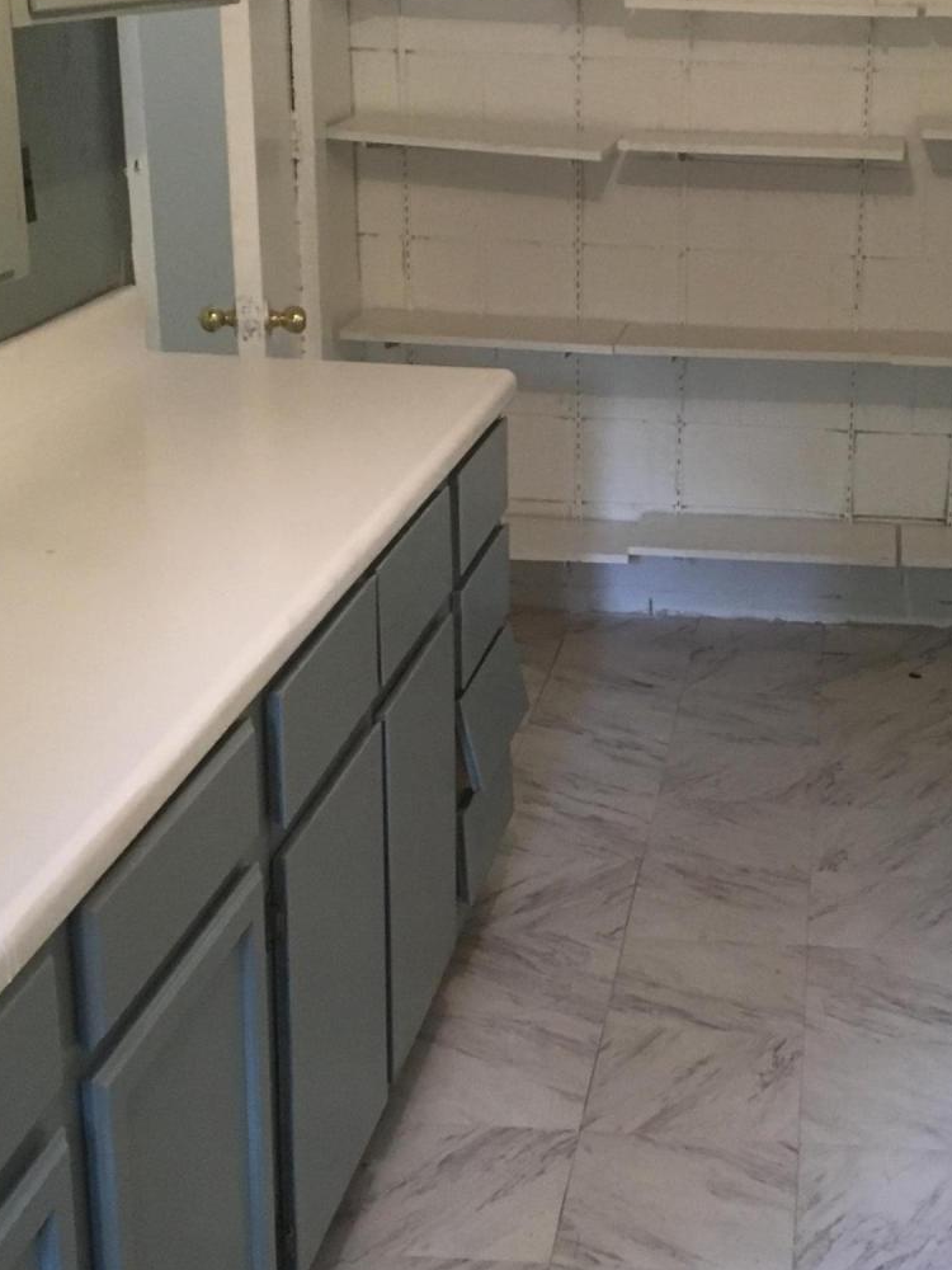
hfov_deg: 24.8
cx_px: 754
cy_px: 662
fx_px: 2127
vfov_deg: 33.2
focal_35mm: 58
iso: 160
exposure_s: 1/30
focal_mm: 4.15
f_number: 2.2
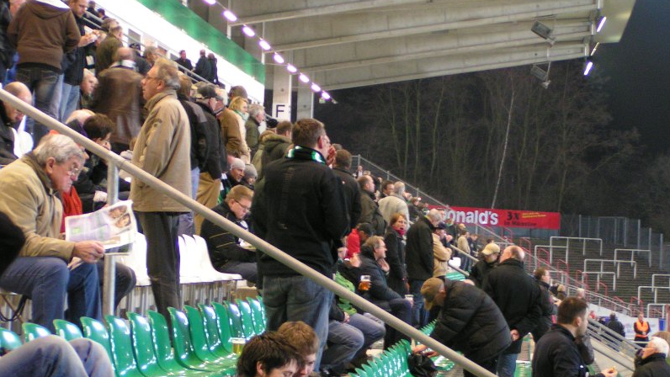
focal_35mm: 104
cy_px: 207
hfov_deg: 20.6
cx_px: 336
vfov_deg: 11.7
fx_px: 1848
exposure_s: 1/10
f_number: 3.5
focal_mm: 14.5
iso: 200
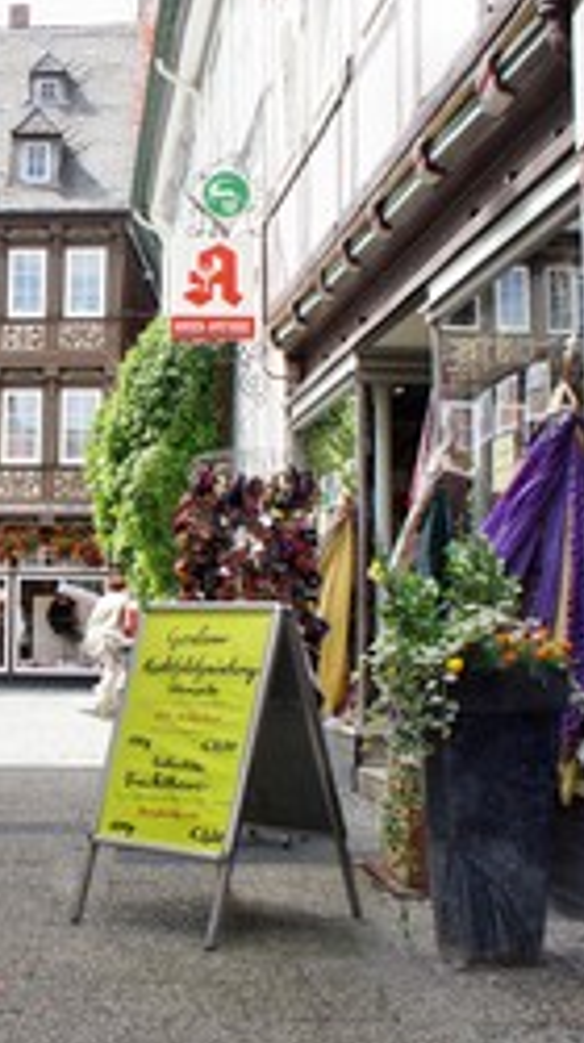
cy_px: 530
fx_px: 1518
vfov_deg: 37.9
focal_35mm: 55
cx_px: -54
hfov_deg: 20.8
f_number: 7.1
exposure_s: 1/160
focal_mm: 19
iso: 250
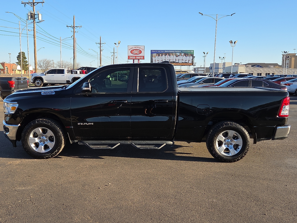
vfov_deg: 40.7
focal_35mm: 35
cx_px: 146
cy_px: 112
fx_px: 300
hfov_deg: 52.6
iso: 76
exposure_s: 1/2500
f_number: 1.8
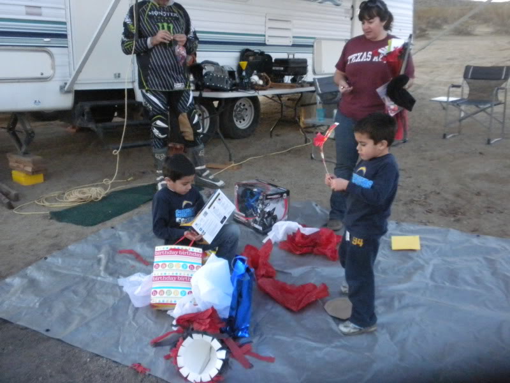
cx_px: 255
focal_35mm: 37
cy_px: 192
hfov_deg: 50.1
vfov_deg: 38.7
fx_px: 545
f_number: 3.5
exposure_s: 1/108
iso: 800
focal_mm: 6.6
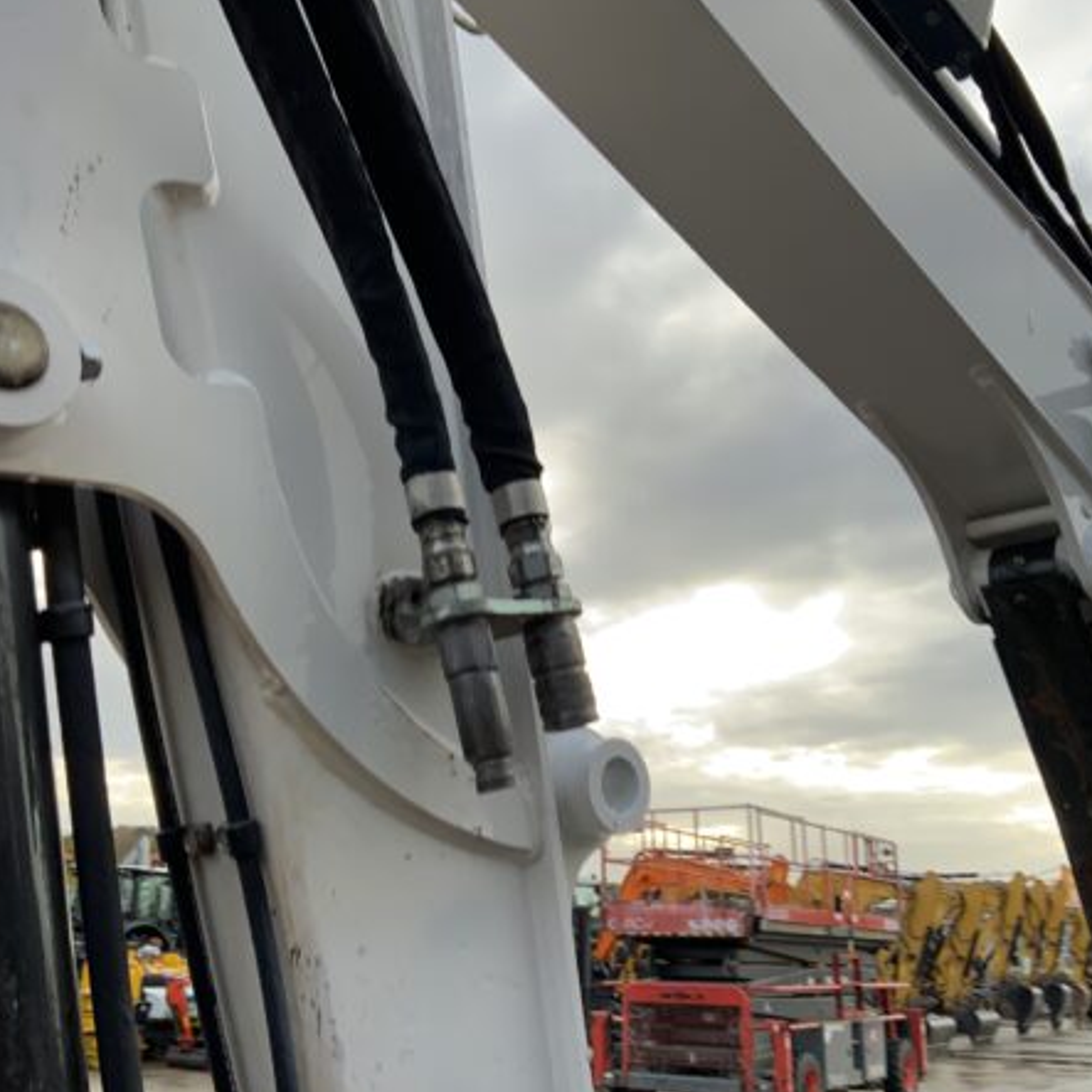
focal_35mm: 37
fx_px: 1321
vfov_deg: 44.9
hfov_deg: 44.9
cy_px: 564
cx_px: 532
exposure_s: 1/196
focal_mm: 3
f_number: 1.8
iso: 16
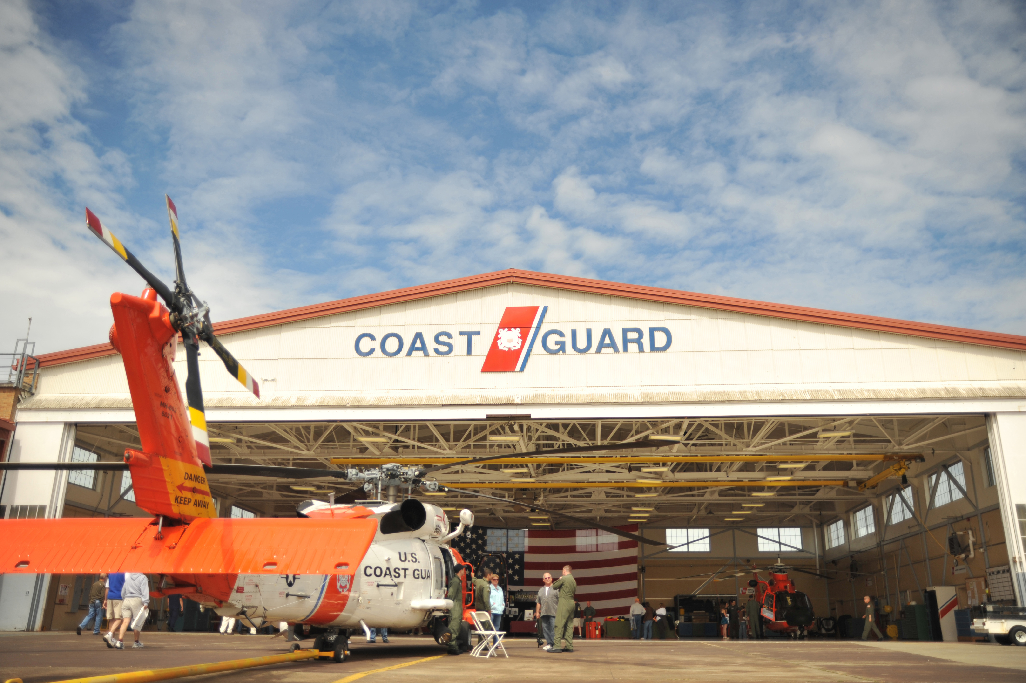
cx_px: 513
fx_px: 911
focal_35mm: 32
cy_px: 342
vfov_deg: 41.1
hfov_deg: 58.7
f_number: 2.8
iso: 200
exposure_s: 1/4000
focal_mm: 32
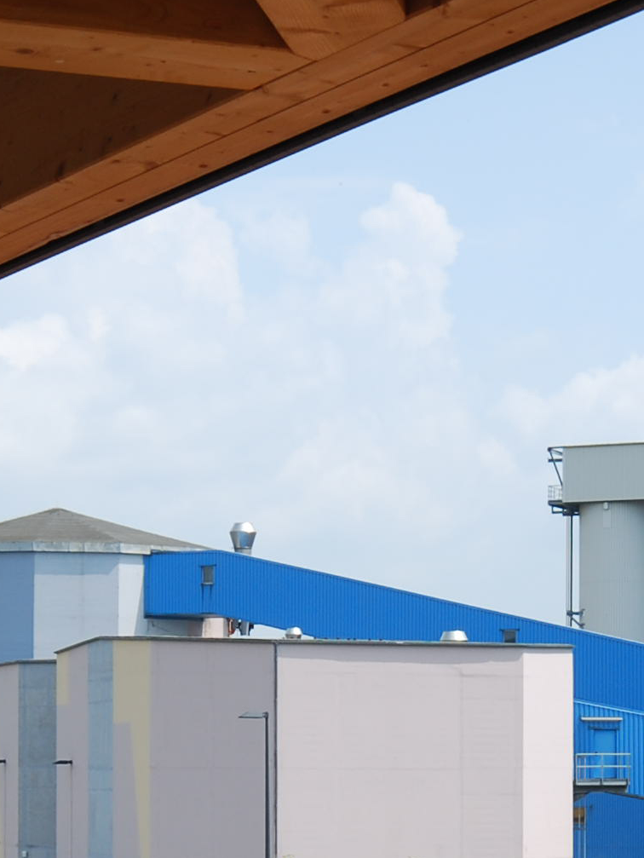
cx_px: 344
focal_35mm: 111
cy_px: 767
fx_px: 2752
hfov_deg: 13.3
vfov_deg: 17.5
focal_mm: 20
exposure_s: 1/200
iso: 100
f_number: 7.1
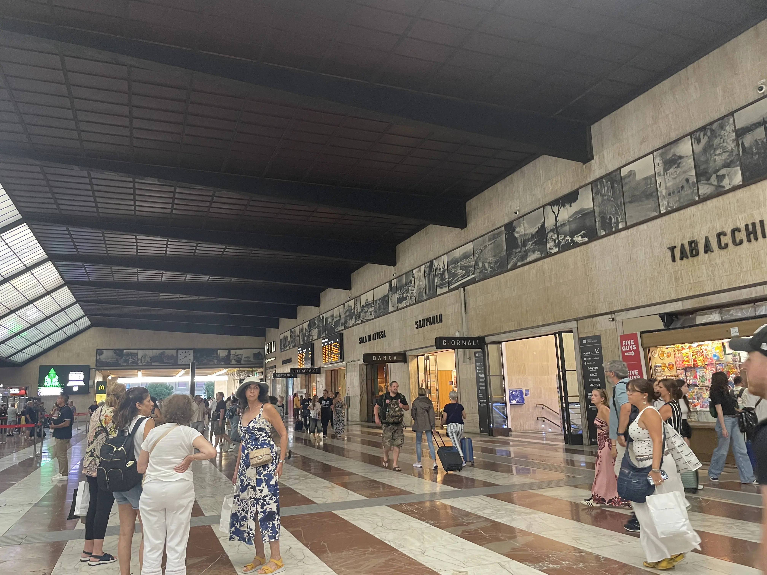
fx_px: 576
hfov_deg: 67.3
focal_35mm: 26
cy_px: 288
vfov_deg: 53.1
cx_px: 384
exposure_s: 1/50
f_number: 1.6
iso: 320
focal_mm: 4.2
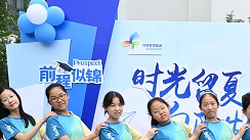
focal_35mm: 88
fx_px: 583
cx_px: 231
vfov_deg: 13.5
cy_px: 149
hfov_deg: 23.5
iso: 450
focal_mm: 41
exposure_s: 1/250
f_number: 5.6
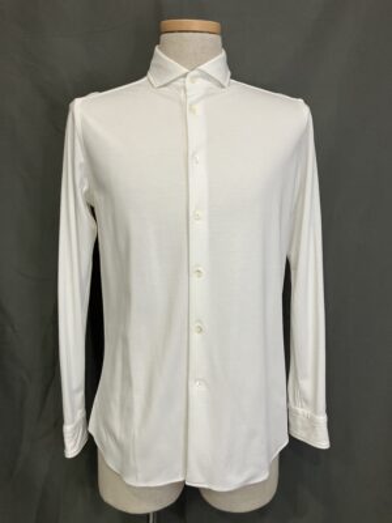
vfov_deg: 63.4
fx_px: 423
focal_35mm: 28
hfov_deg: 49.7
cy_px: 262
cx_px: 196
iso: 80
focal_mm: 3.99
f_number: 1.8
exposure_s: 1/75
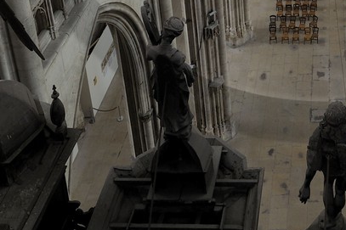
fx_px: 528
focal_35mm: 55
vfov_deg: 18.1
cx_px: 326
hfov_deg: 33.8
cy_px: -210
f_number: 9
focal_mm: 14
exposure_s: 1/1.25
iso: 200
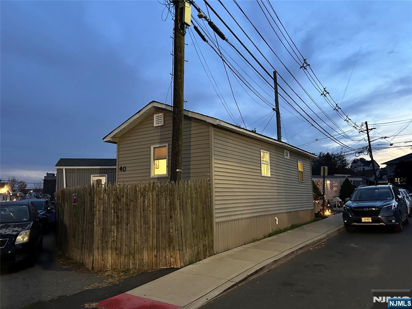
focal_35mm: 26
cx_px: 206
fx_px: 309
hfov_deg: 67.3
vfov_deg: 53.1
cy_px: 154
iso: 640
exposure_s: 1/40
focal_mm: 5.7
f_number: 1.5
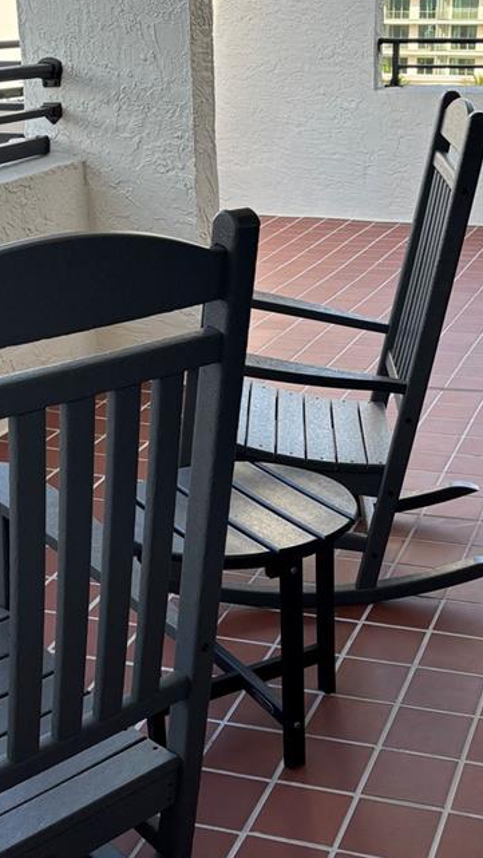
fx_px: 1206
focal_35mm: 53
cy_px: 527
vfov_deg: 38.9
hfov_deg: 22.6
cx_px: 264
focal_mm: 5.96
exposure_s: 1/531
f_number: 1.6
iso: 50
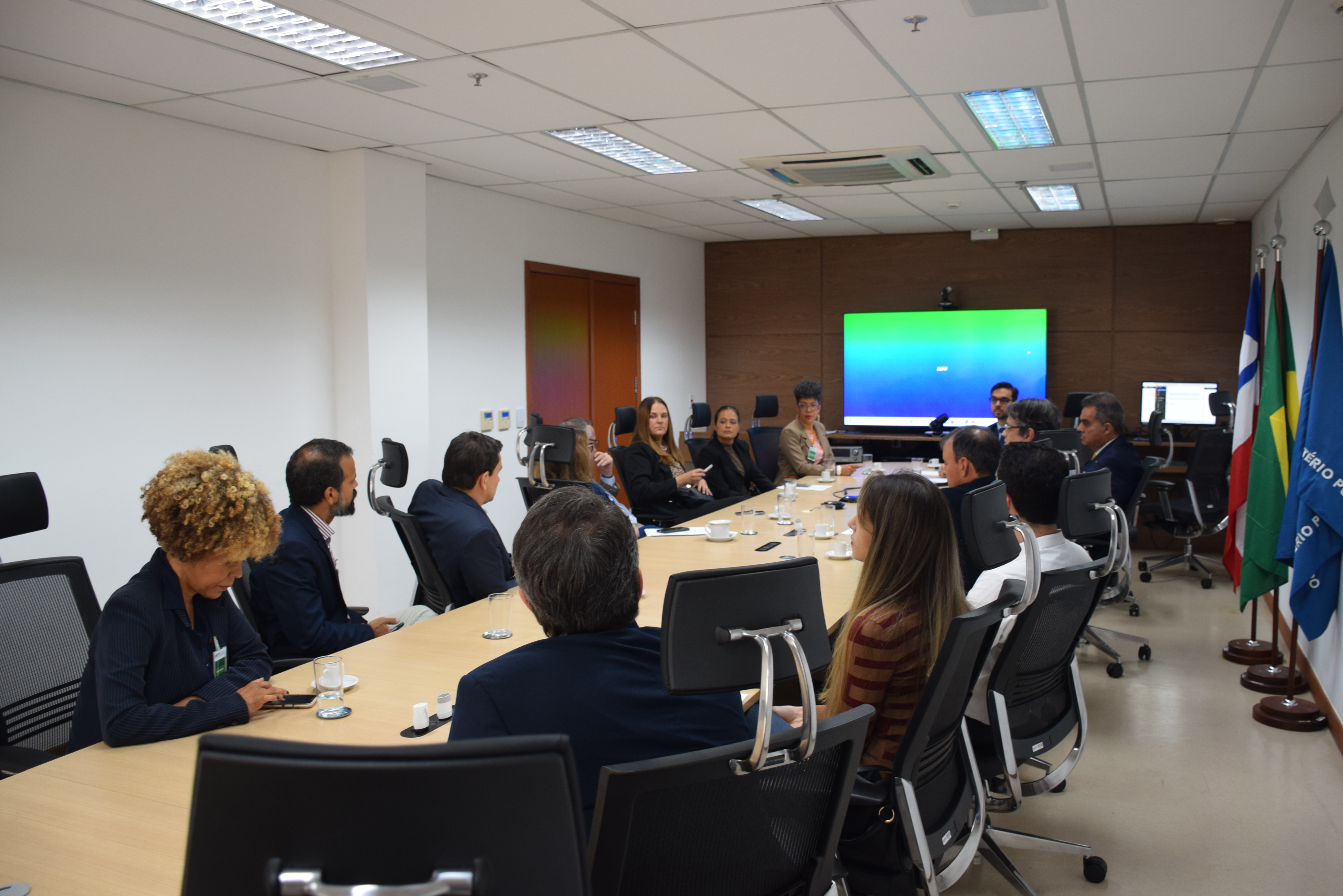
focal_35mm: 28
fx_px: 1045
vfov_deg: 46.4
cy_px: 461
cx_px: 691
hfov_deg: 65.4
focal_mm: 18
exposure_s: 1/60
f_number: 4
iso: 560
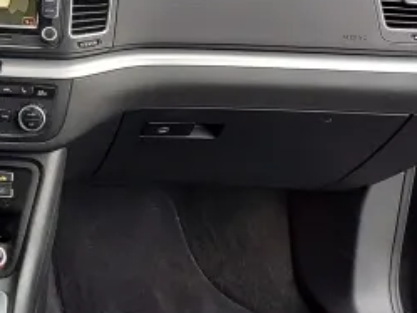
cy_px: 42
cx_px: -102
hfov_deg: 28.0
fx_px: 711
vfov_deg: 24.3
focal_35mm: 59
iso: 100
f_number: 1.8
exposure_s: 1/124
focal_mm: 5.56
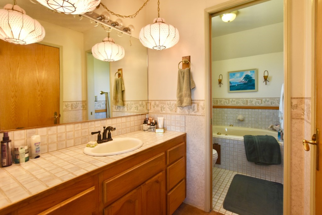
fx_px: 154
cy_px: 108
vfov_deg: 69.7
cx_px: 161
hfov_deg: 92.4
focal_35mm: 17
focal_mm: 11.5
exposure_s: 1/125
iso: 400
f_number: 5.6
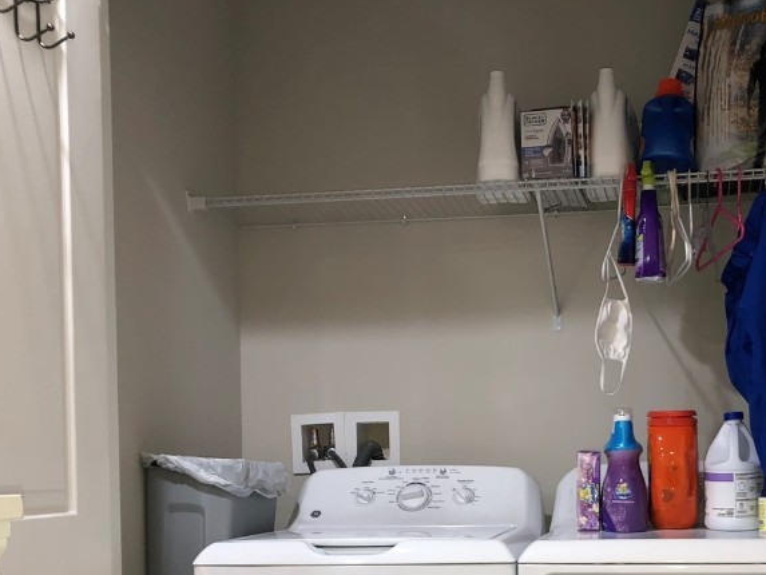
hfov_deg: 37.6
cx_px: 539
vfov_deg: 28.2
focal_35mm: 50
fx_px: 1107
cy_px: 500
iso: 50
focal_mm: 3.99
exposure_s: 1/15
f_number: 1.8
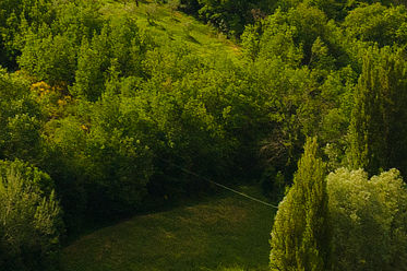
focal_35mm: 482
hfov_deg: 4.2
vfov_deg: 2.8
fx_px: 5444
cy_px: -460
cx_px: 888
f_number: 14
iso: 200
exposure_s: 1/160
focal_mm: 50
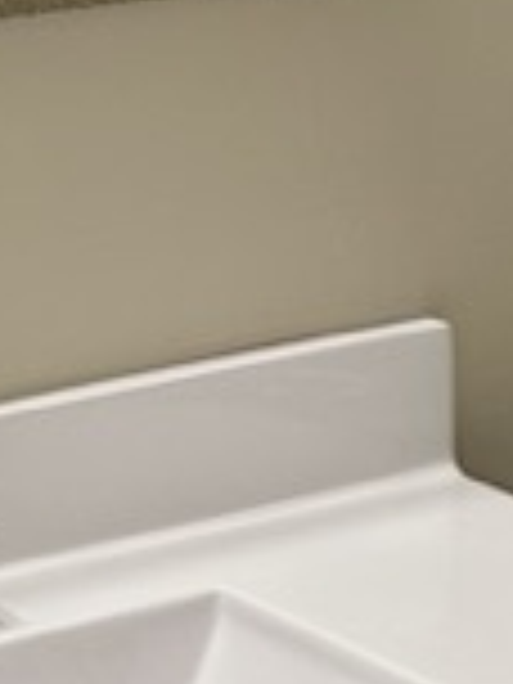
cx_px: -101
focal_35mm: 162
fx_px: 3201
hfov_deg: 9.1
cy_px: 148
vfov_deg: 12.2
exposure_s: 1/120
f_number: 1.78
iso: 100
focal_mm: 6.86
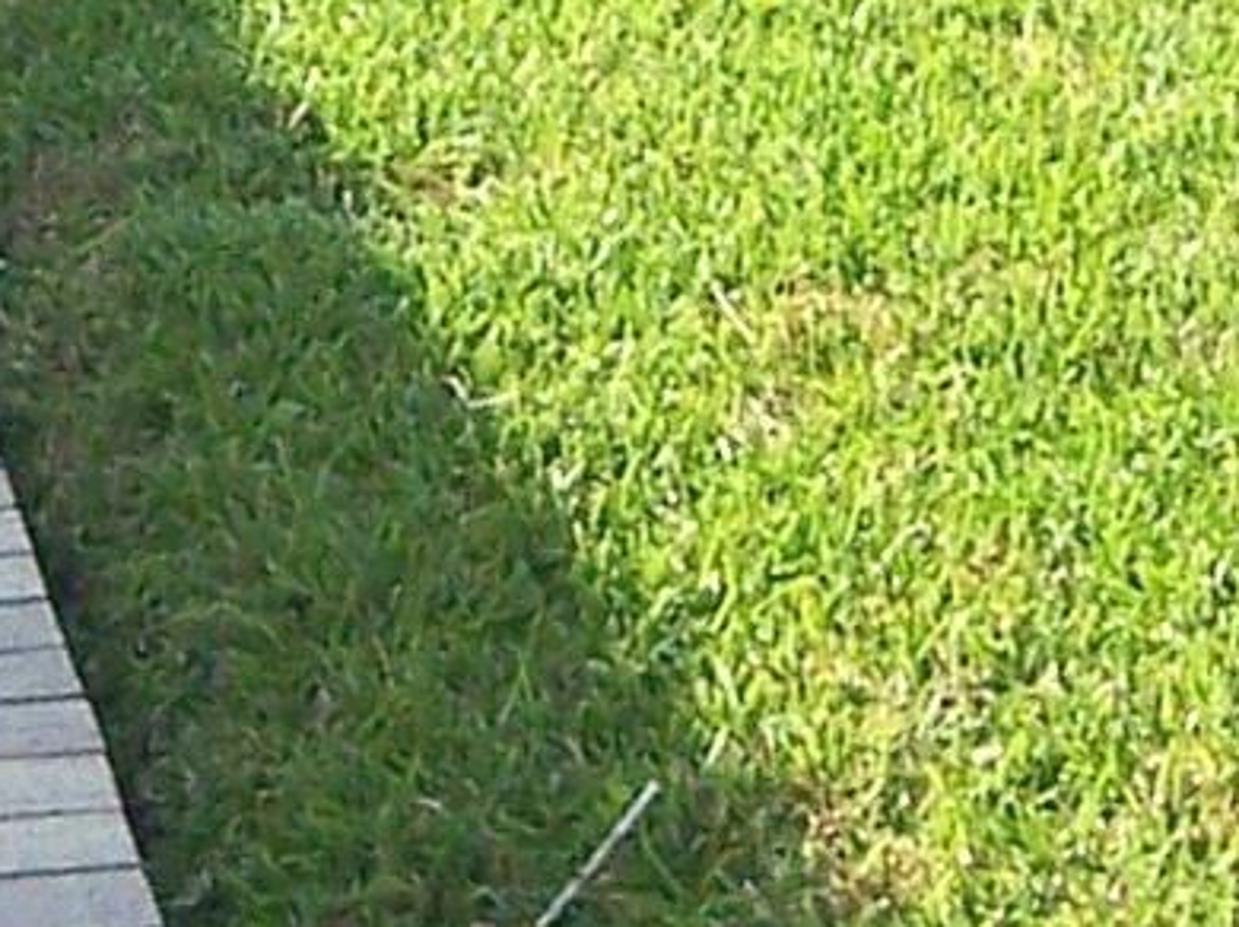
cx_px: 89
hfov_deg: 10.1
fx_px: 6975
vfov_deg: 7.5
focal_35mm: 195
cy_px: -390
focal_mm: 5.5
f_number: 3.4
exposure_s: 1/750
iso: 80
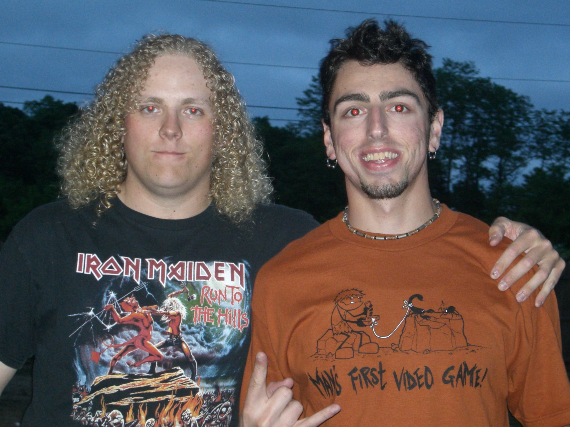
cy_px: 233
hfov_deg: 23.8
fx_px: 1350
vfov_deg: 18.0
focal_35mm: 82
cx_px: 294
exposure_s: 1/60
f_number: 4
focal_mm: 14.2
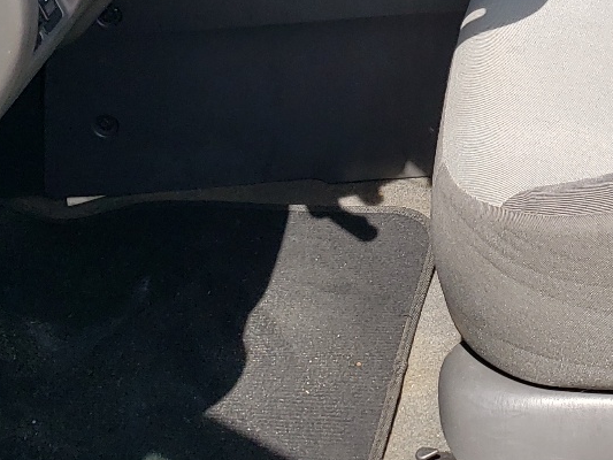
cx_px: 549
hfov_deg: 24.3
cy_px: -181
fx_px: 1382
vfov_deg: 17.4
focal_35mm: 78
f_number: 1.5
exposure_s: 1/1000
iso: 50
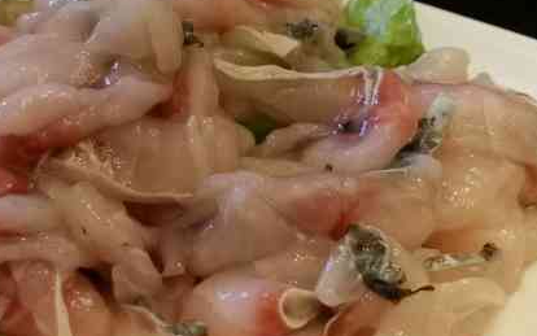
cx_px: 149
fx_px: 1127
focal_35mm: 77
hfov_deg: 26.5
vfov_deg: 16.9
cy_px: 155
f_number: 1.8
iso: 320
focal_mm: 4.75
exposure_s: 1/50
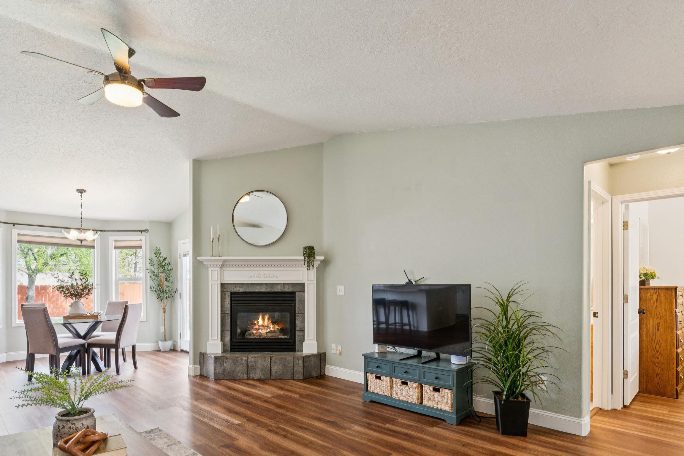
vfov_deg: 58.9
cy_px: 285
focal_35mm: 21
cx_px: 324
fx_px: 398
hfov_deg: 81.3
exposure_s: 1/5
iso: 400
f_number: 13
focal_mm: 15.7
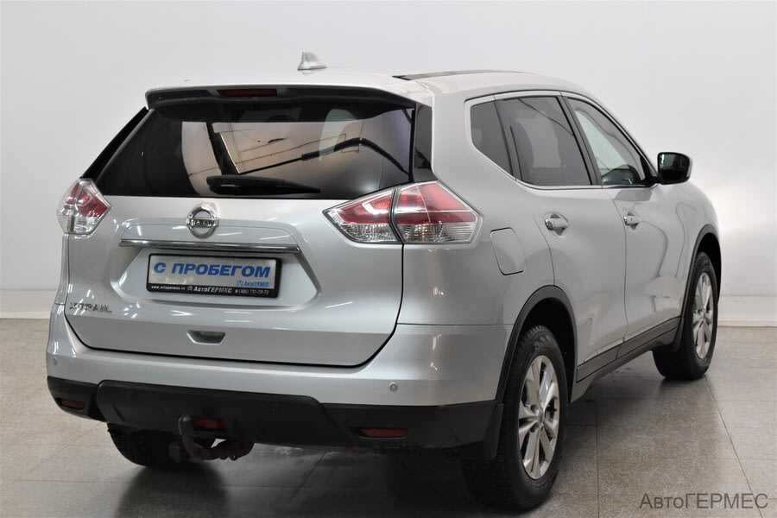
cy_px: 259
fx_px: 1457
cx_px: 388
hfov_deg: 29.9
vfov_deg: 20.2
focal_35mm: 68
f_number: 8
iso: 800
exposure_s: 1/50
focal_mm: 45
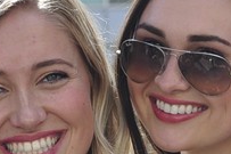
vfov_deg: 3.7
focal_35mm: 370
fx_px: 2372
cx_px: -104
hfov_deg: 5.5
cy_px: 260
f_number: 5.6
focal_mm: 50
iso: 200
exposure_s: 1/400
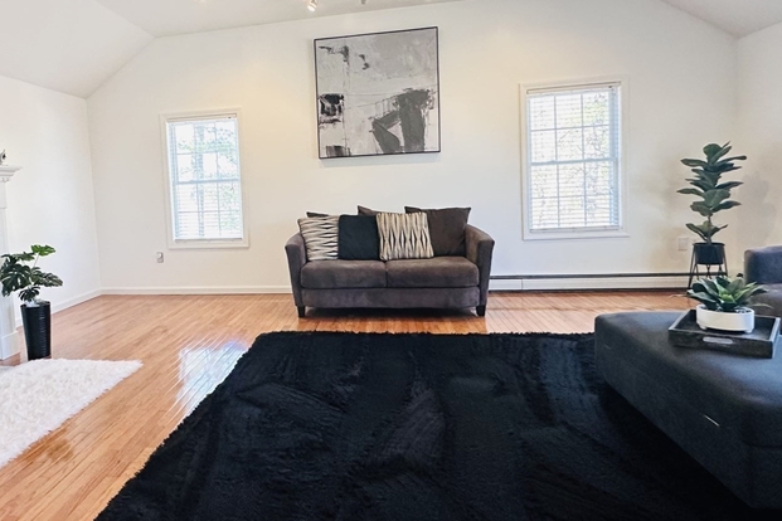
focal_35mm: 24
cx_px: 281
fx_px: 521
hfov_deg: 72.2
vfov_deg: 53.0
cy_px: 230
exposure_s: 1/120
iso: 200
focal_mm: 2.22
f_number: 2.2
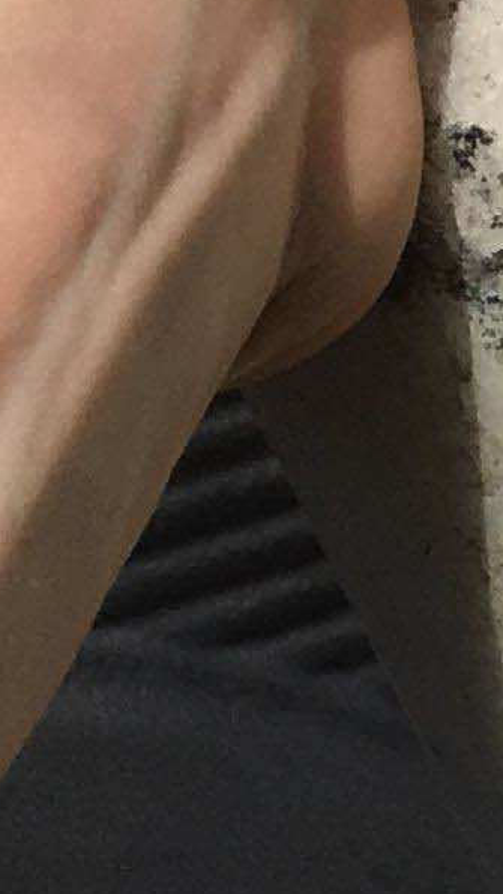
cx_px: 1934
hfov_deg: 5.1
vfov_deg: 9.9
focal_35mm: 214
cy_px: 1167
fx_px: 5071
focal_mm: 4.15
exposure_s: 1/2959
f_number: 2.2
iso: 25
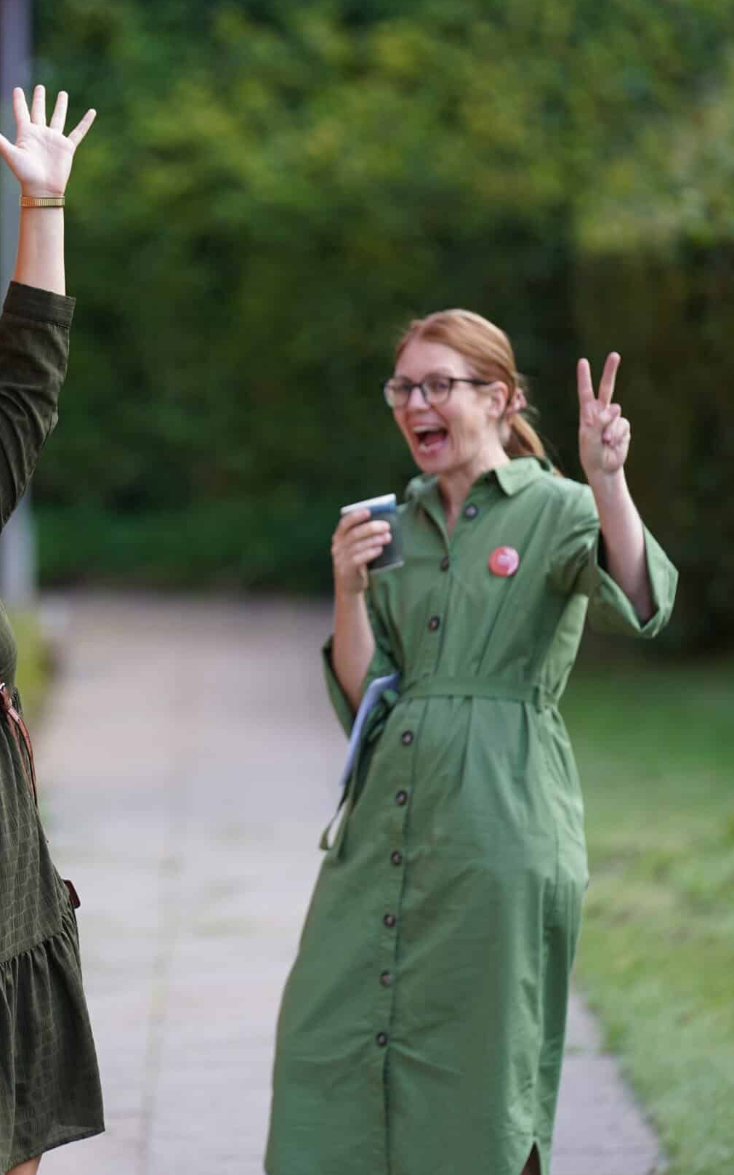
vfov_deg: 6.5
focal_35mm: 323
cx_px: 173
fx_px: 10338
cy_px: 543
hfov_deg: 4.1
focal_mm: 200
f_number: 2.8
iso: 100
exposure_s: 1/250
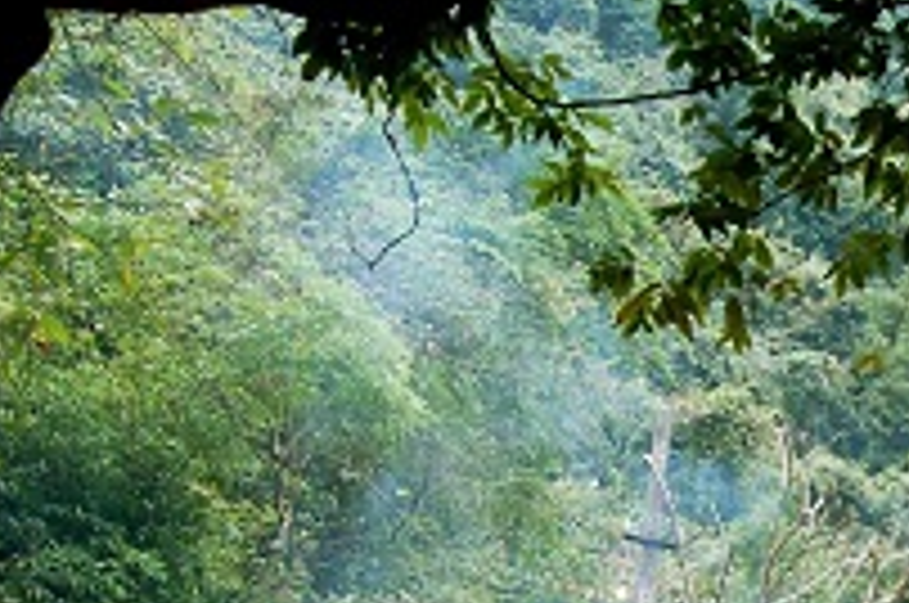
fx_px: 2244
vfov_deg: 14.8
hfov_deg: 21.2
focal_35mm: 89
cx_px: 1102
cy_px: 716
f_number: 9
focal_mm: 20
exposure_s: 1/80
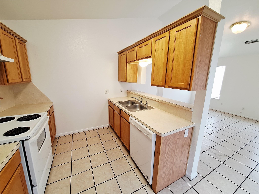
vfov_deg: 89.9
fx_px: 97
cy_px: 97
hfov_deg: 106.2
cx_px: 130
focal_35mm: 13
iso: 125
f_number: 2.2
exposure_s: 1/40
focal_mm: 1.74
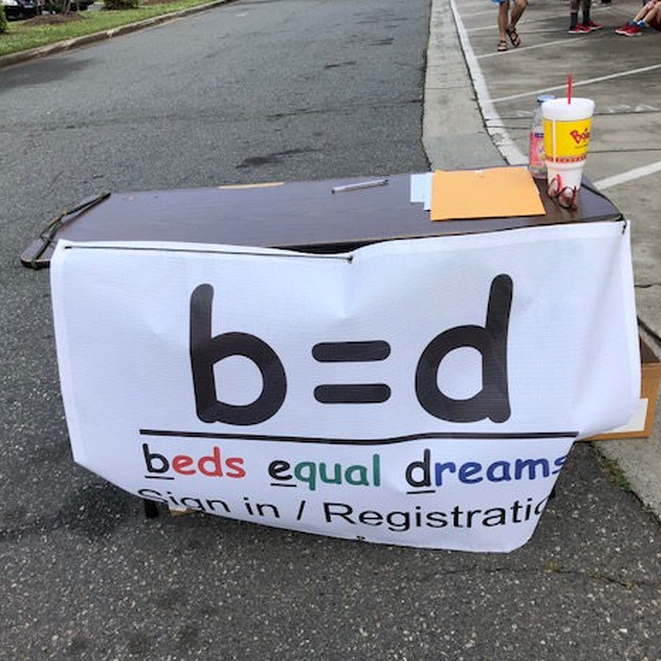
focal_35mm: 34
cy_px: 332
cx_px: 360
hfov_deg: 48.4
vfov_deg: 48.5
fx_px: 735
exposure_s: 1/1043
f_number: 1.8
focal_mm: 3.99
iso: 20
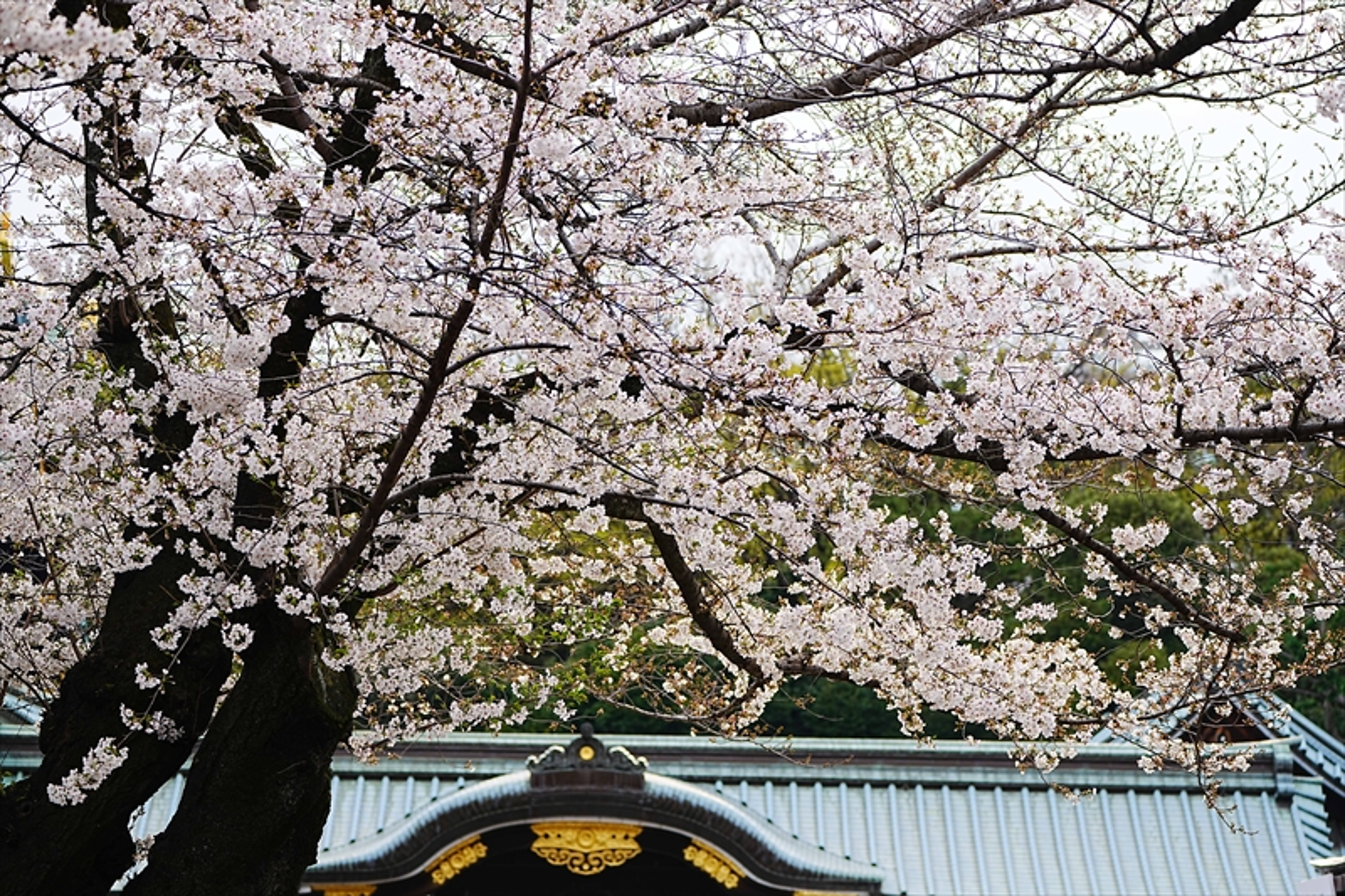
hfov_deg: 17.2
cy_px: 448
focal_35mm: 119
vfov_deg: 11.5
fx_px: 4445
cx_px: 672
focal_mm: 119
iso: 100
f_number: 5
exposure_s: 1/125
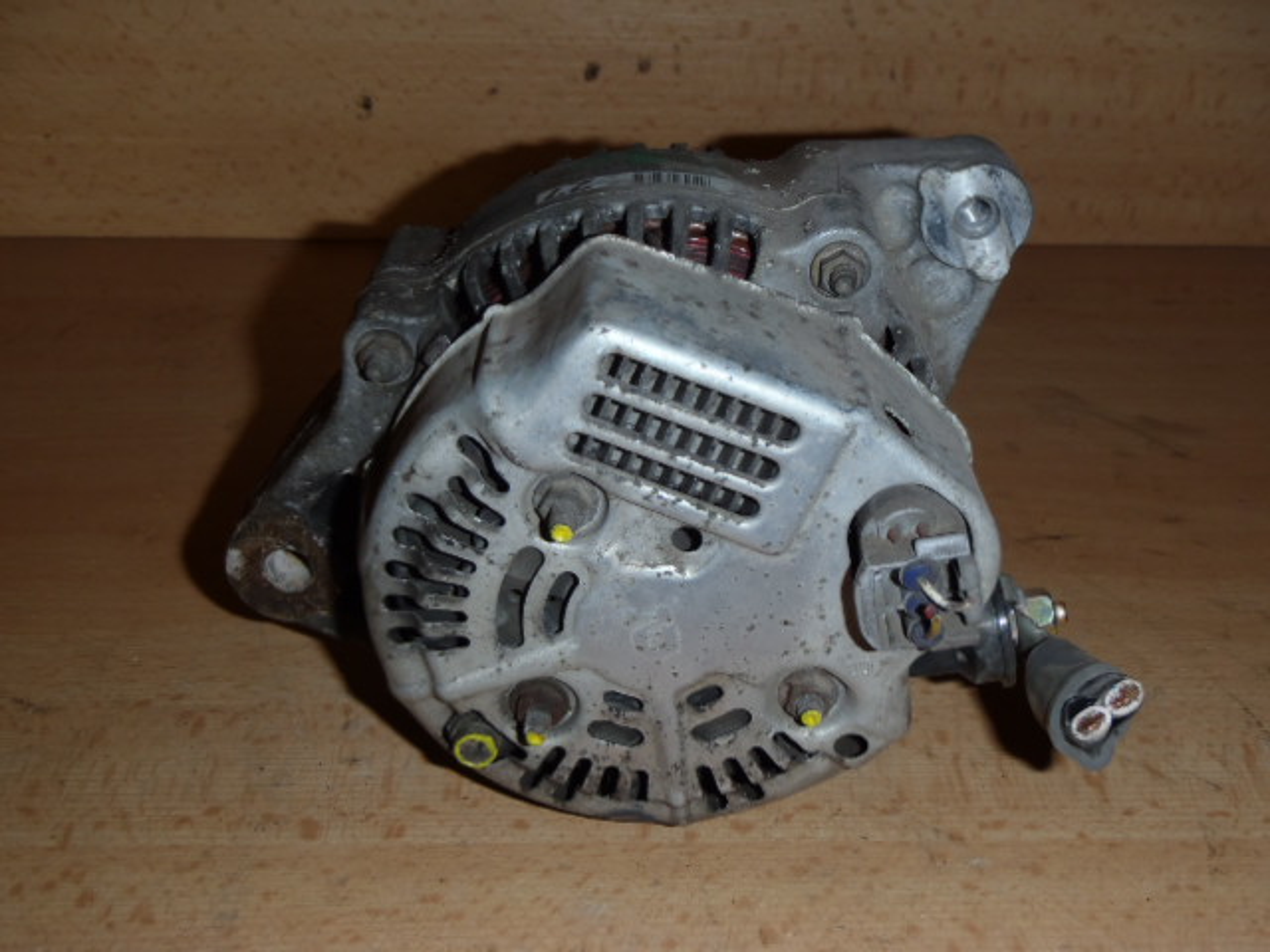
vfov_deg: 37.7
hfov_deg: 49.0
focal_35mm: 38
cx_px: 635
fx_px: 1394
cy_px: 476
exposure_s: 1/40
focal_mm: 6.83
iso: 100
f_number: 4.6
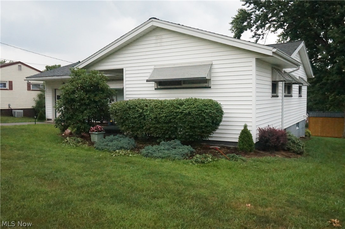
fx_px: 302
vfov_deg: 41.7
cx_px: 172
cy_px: 114
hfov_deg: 59.5
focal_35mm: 32
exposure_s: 1/1600
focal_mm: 21
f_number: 10
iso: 8000
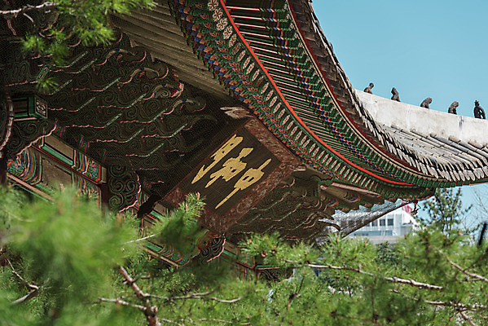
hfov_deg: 13.7
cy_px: 163
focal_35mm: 150
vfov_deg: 9.2
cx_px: 244
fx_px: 2034
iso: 100
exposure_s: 1/250
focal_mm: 150
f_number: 5.6
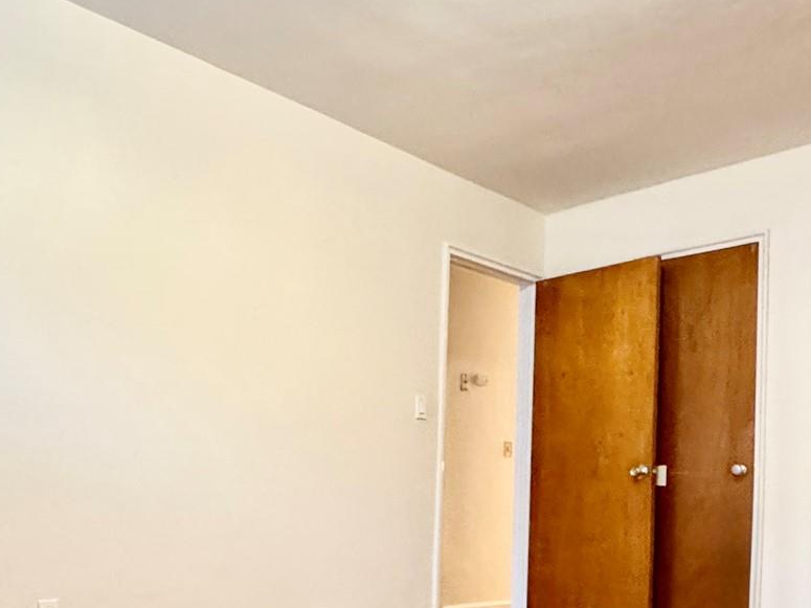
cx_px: 360
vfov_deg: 37.2
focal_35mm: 37
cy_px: 496
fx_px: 867
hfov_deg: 50.0
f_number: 2.2
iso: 800
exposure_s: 1/60
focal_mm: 2.22
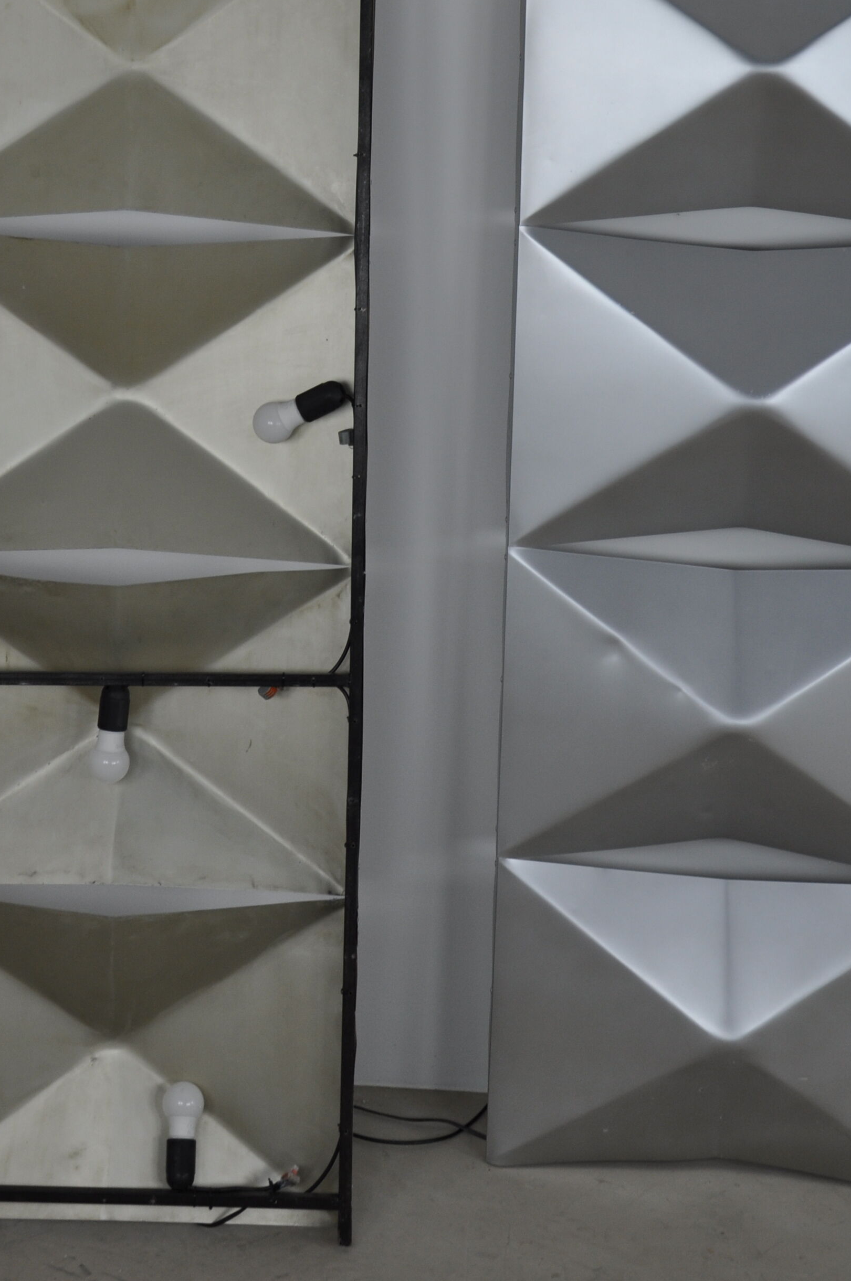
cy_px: 210
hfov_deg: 20.5
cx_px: 240
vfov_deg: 29.7
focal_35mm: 66
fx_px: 2342
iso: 200
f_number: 5.6
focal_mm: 25
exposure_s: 1/30
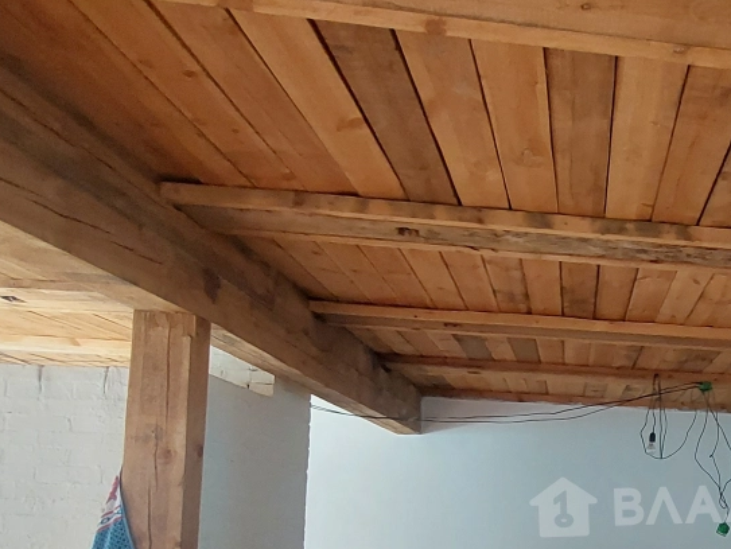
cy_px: 501
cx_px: 687
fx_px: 634
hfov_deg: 51.3
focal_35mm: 30
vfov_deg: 42.7
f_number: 2.2
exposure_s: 1/33
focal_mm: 1.74
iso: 320
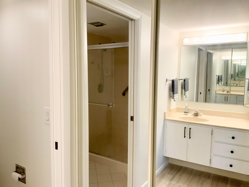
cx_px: 124
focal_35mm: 29
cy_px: 94
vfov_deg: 48.2
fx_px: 209
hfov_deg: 61.7
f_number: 1.8
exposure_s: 1/60
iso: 64
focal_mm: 3
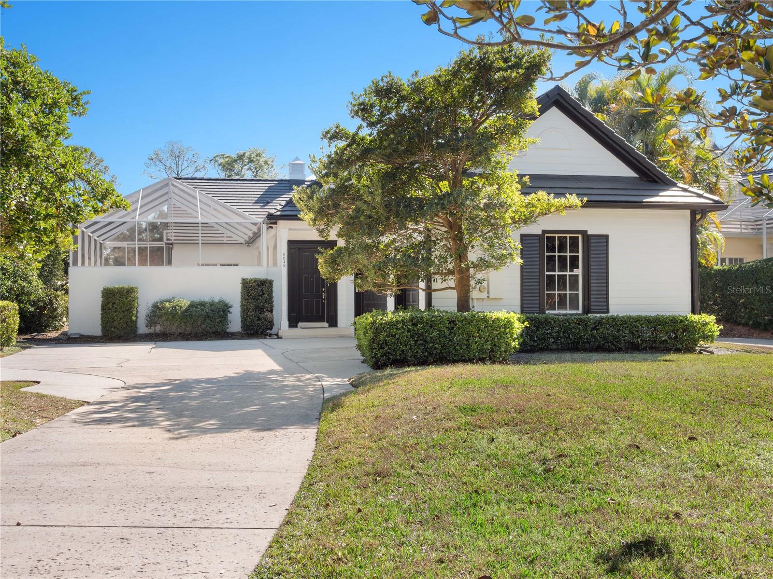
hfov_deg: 44.8
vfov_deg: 34.3
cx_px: 386
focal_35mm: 42
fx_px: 938
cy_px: 290
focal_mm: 21
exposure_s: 1/100
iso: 200
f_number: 7.1
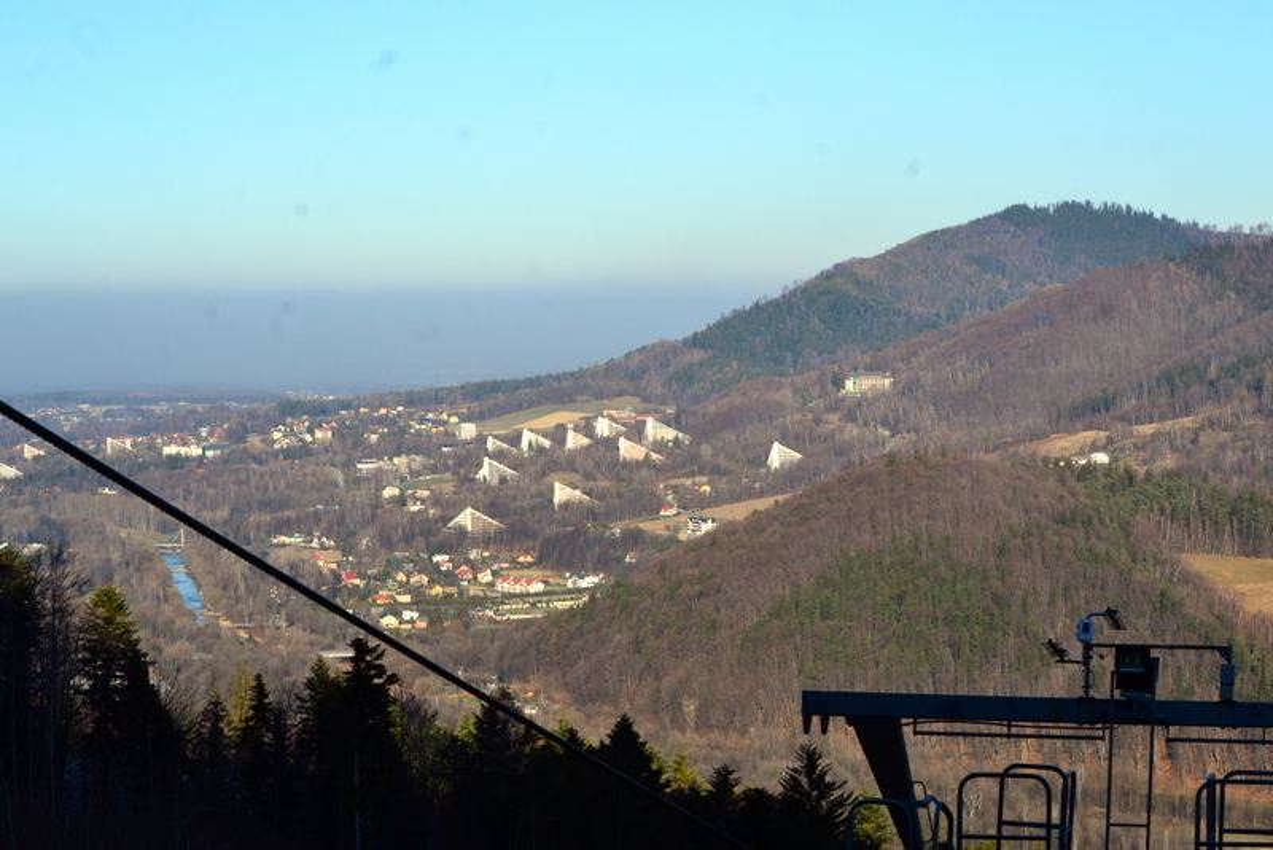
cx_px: 636
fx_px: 2918
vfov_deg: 16.6
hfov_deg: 24.6
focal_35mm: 82
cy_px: 425
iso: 400
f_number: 11
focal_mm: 55
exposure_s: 1/400
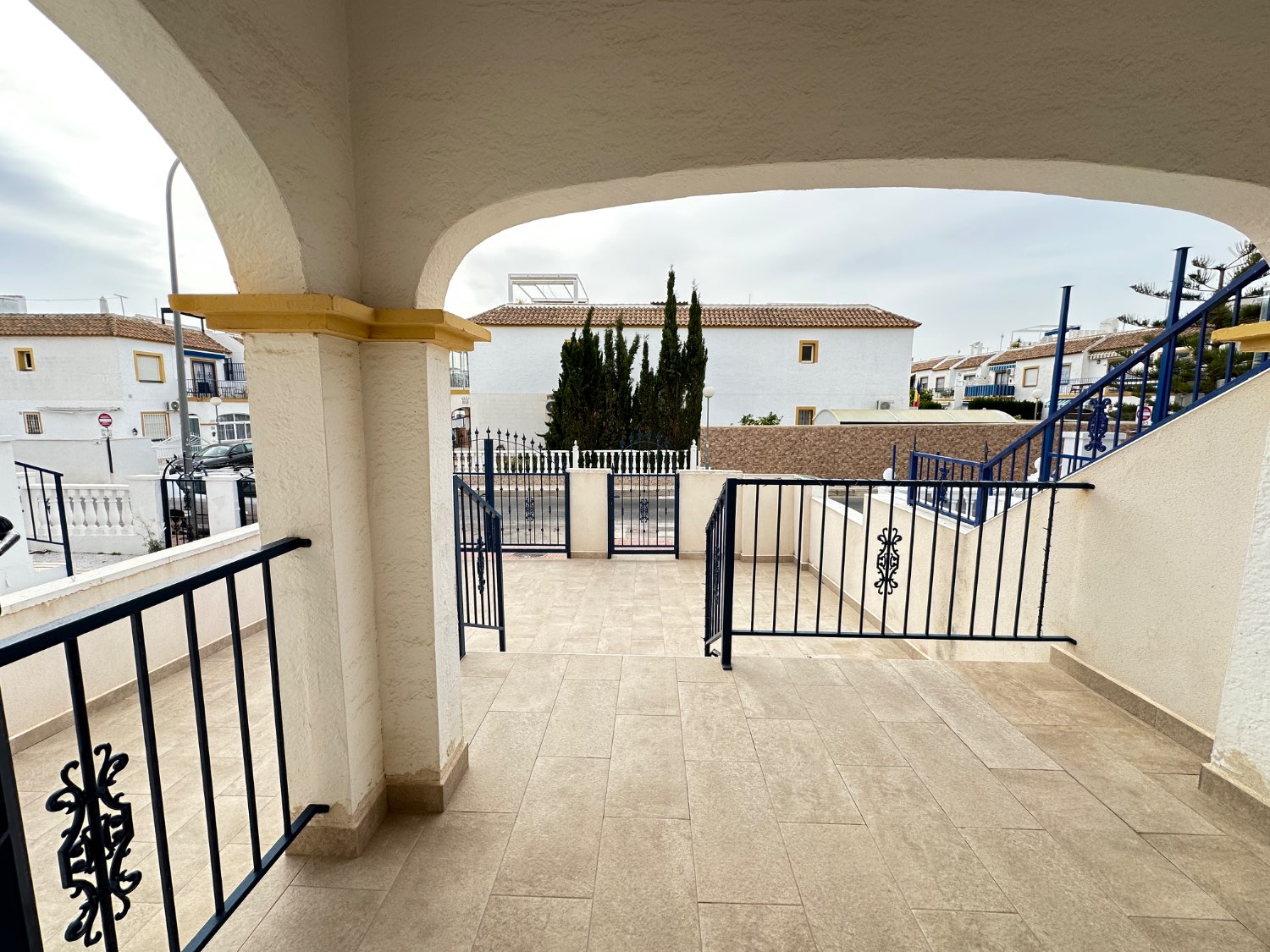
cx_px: 635
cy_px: 476
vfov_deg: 85.7
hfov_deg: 102.1
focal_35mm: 14
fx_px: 514
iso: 40
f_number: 2.2
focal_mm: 2.22
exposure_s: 1/407
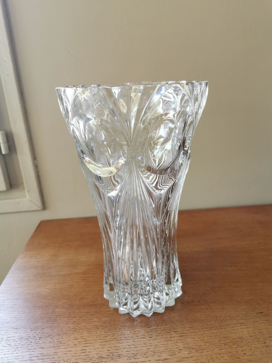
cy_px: 182
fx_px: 283
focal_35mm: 27
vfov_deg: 65.3
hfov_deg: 51.4
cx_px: 136
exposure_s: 1/100
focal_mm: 5.56
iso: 200
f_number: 1.6
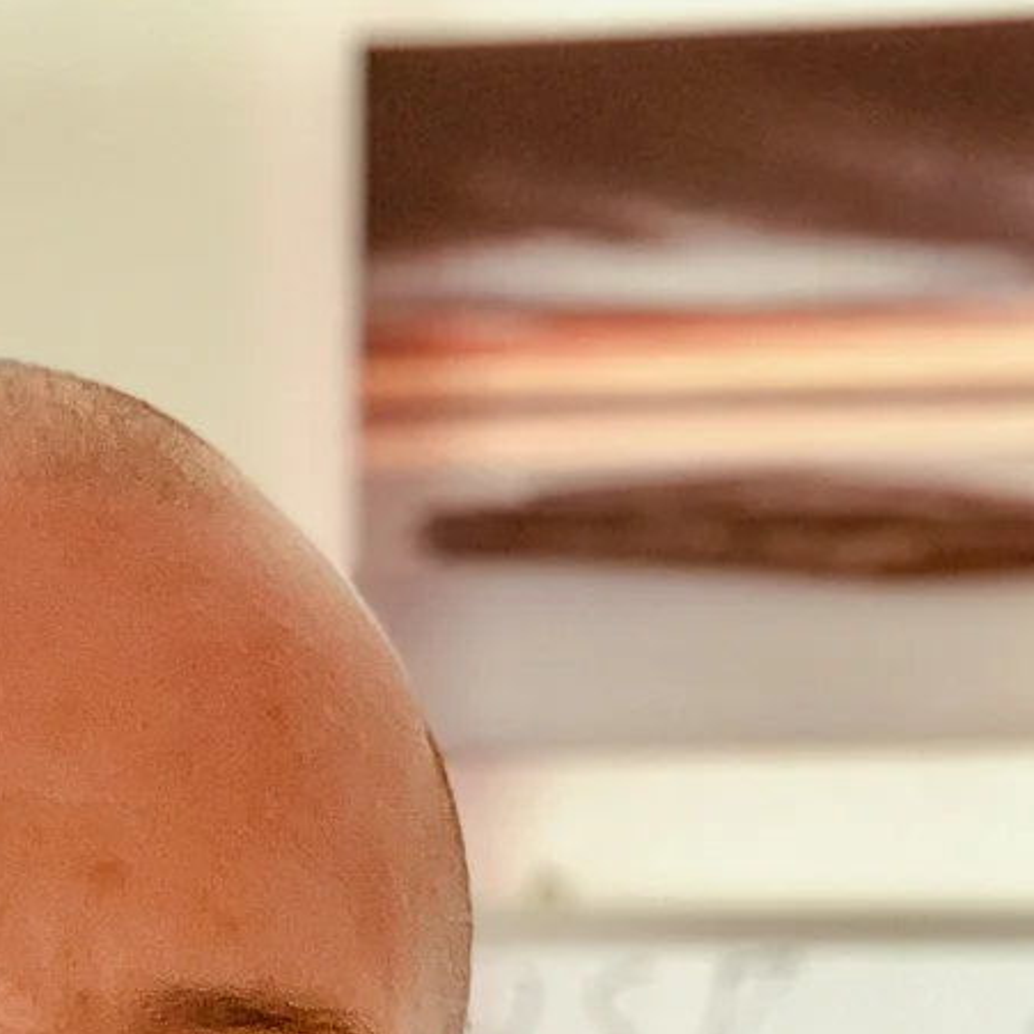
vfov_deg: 14.3
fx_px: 3819
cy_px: 1593
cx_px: 539
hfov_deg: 15.4
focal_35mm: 113
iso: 160
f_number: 2.2
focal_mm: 2.71
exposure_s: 1/60
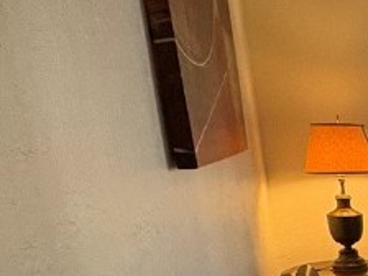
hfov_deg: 17.6
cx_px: 784
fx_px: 680
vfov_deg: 21.9
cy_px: 291
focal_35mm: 64
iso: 320
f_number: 2.2
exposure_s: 1/120
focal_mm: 2.22
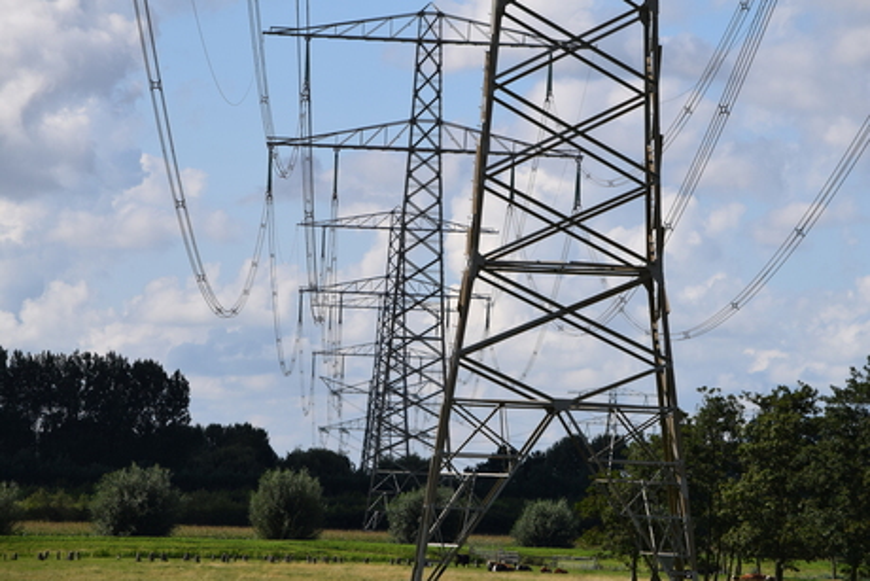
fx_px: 5983
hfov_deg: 8.3
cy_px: 290
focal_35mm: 248
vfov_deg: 5.6
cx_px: 435
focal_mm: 165
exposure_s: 1/1000
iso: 200
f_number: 8
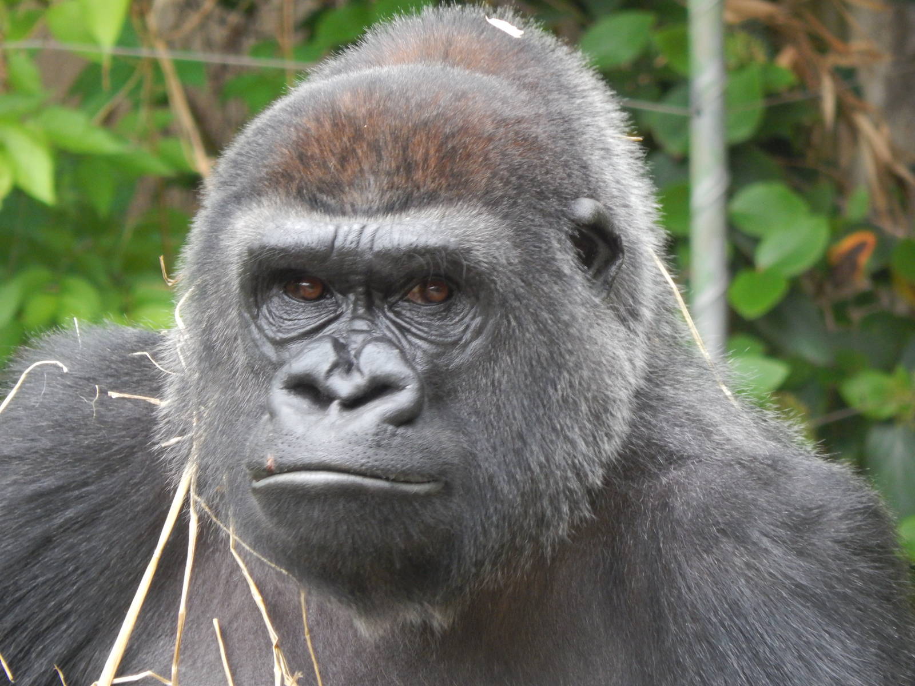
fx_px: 17842
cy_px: 343
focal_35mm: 675
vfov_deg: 2.2
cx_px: 458
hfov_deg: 2.9
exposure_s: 1/80
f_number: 5.8
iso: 400
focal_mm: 120
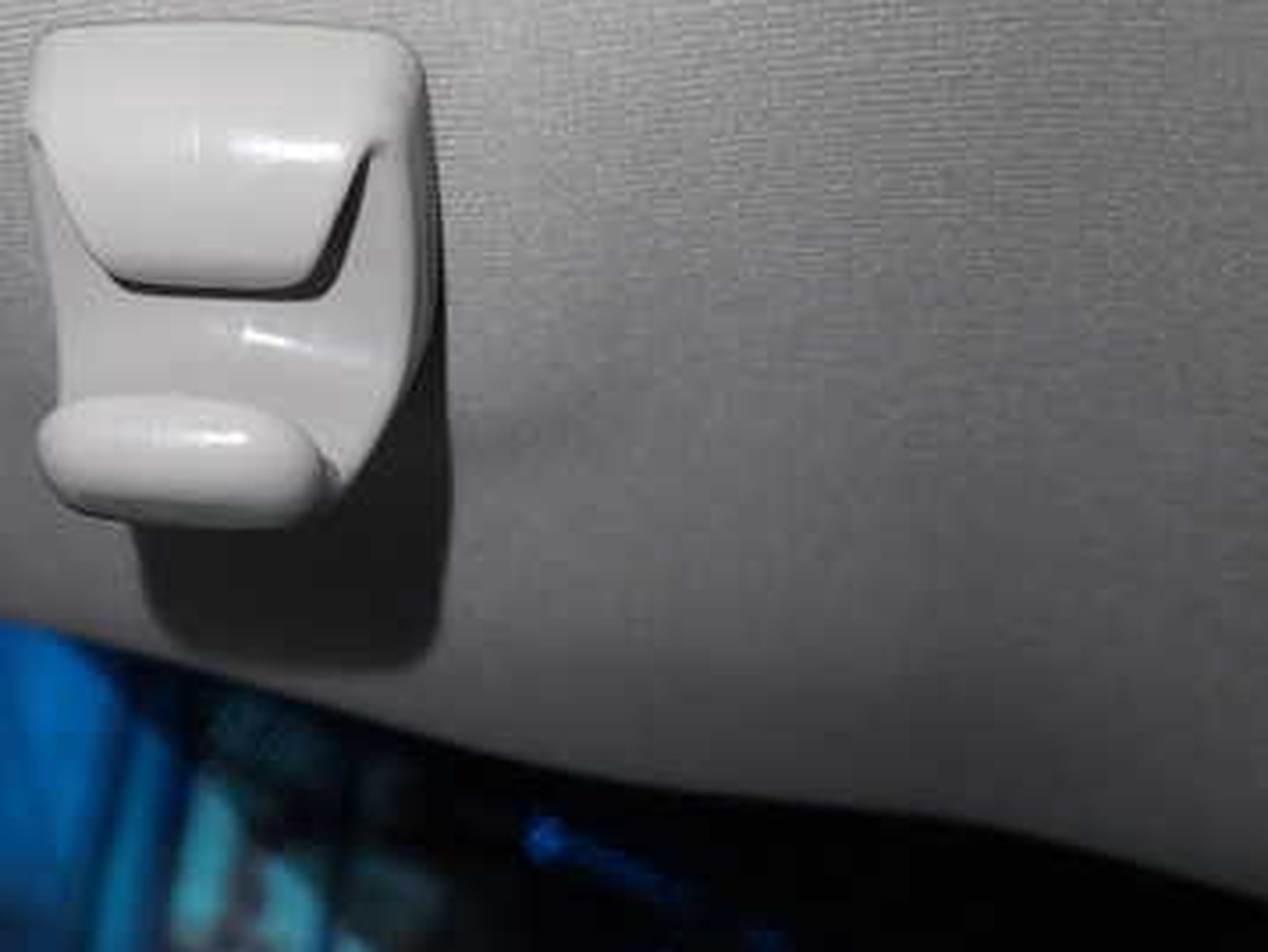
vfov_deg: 33.8
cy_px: 252
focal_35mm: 42
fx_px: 1539
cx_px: 270
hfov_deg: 42.9
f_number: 2
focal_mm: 4.5
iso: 125
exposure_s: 1/60
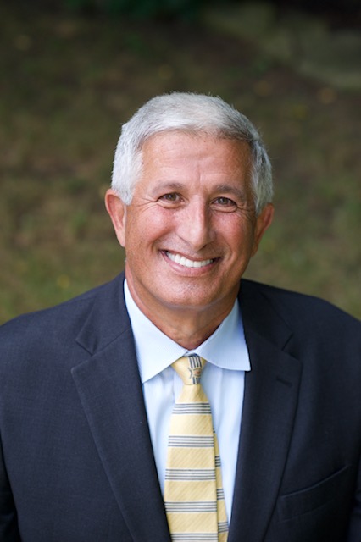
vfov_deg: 23.9
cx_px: 180
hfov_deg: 16.1
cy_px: 271
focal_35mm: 85
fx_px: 1280
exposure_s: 1/800
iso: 640
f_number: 3.2
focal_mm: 85
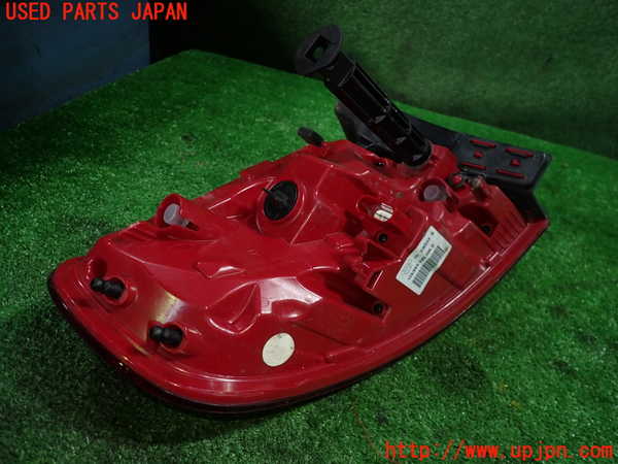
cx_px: 309
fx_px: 446
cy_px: 232
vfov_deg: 54.9
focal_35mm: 25
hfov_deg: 69.4
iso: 200
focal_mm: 4.5
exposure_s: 1/60
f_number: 2
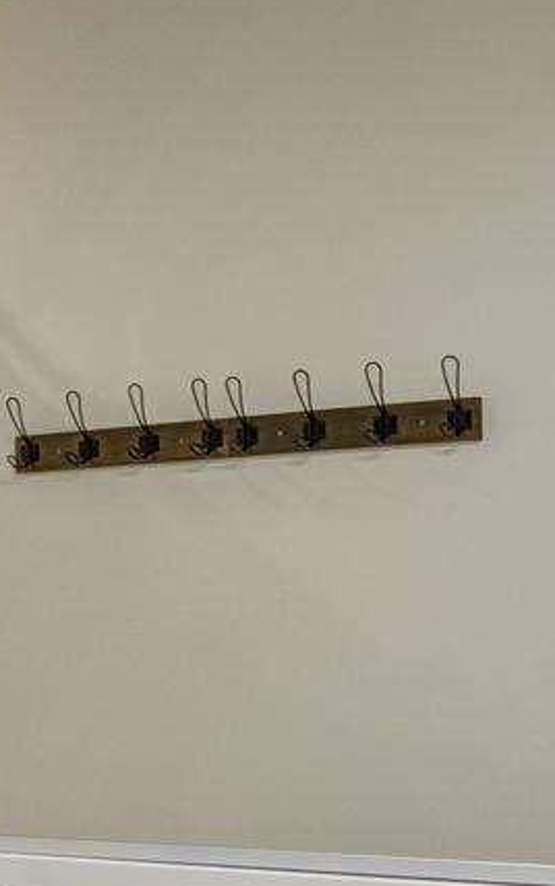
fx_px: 1885
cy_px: 707
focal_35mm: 78
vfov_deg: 26.0
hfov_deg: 15.7
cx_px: -222
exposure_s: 1/60
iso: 1250
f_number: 8
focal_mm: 16
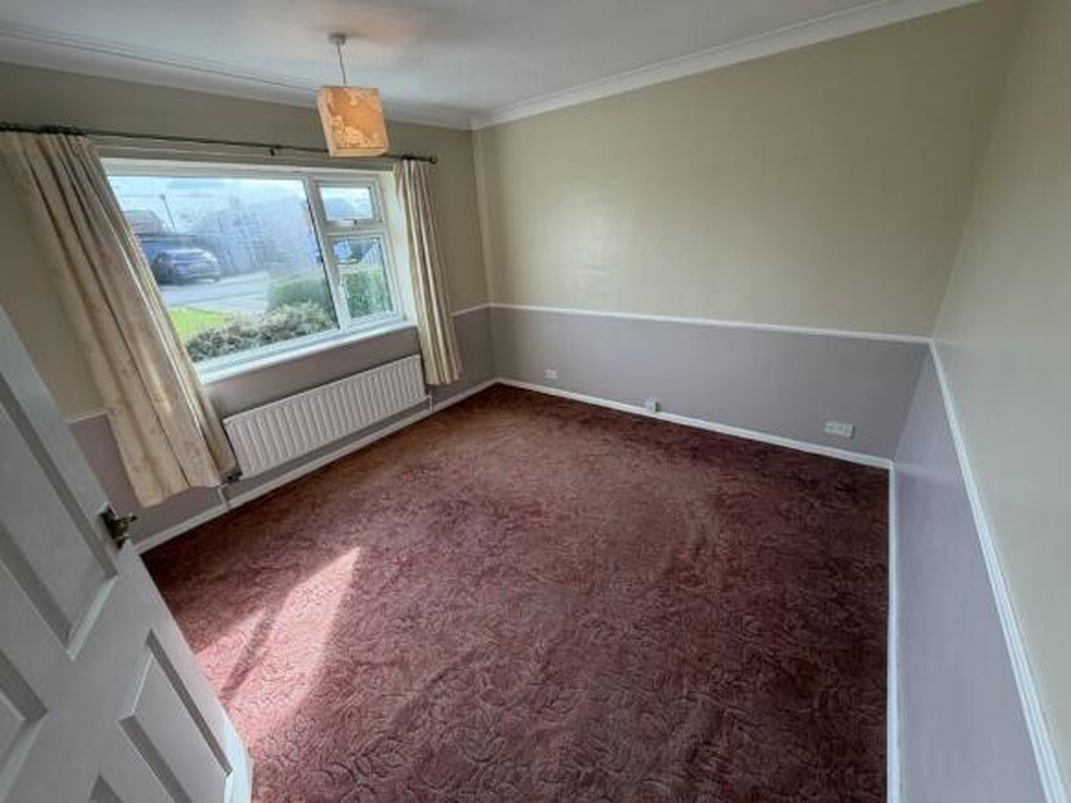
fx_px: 433
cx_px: 536
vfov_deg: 85.7
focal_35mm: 14
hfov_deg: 102.1
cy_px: 402
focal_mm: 2.22
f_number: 2.2
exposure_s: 1/100
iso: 32
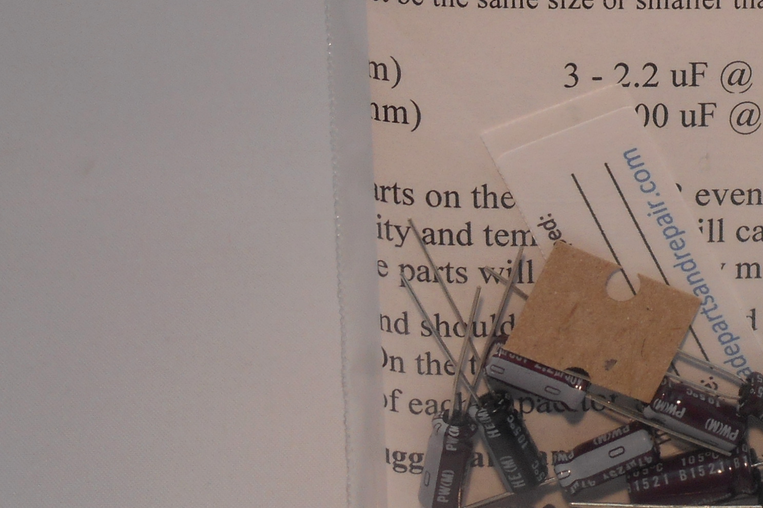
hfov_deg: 11.9
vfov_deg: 8.0
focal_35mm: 171
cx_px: 772
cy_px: -34
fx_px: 3624
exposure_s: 1/30
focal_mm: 12
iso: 100
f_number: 5.3
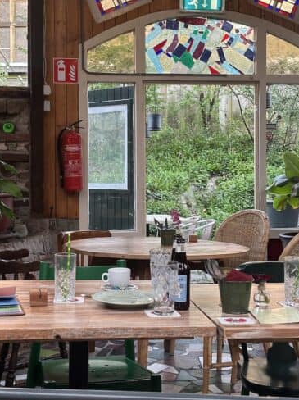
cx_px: 138
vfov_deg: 31.2
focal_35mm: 62
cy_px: 166
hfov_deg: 23.6
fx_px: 715
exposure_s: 1/60
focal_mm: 6.86
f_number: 1.78
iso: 200
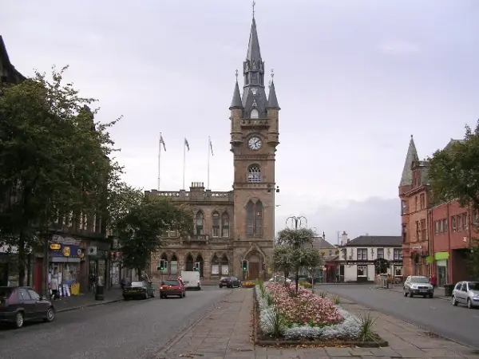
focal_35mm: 38
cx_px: 240
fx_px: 526
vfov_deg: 37.7
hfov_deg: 49.0
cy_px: 180
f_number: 2.8
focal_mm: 5.8
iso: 100
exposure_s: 1/278
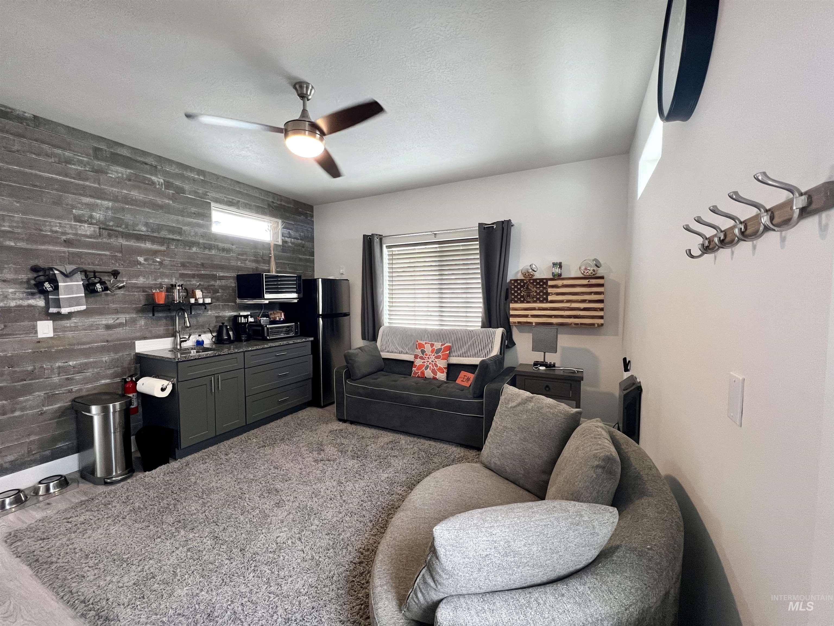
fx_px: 313
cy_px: 313
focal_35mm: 13
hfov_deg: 106.2
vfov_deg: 89.9
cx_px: 417
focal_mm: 1.57
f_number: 1.8
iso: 250
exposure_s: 1/60
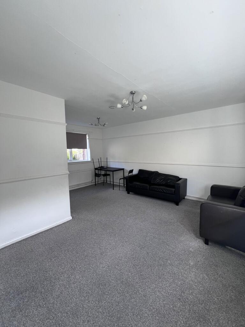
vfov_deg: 106.2
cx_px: 122
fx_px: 123
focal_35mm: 13
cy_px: 164
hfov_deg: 89.9
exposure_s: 1/99
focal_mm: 1.57
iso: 100
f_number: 1.8
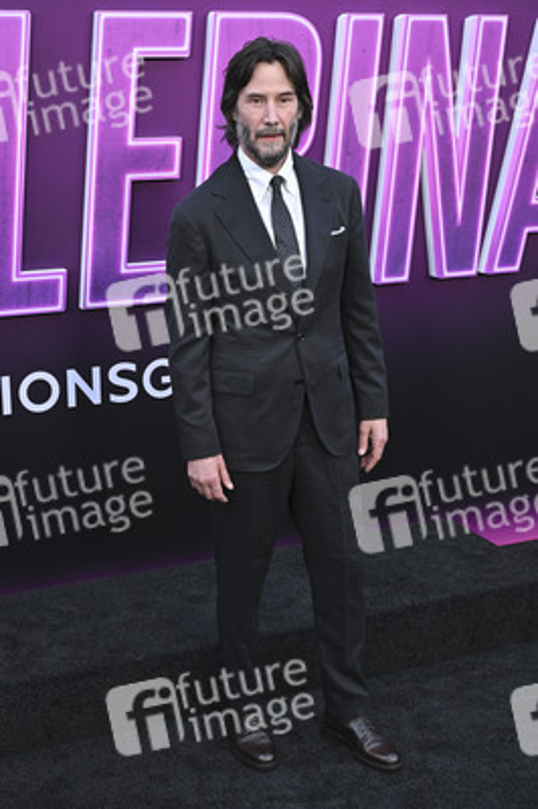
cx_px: 269
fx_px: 988
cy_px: 404
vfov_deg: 44.5
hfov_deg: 30.5
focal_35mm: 44
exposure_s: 1/320
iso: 1600
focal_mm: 44
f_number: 5.6
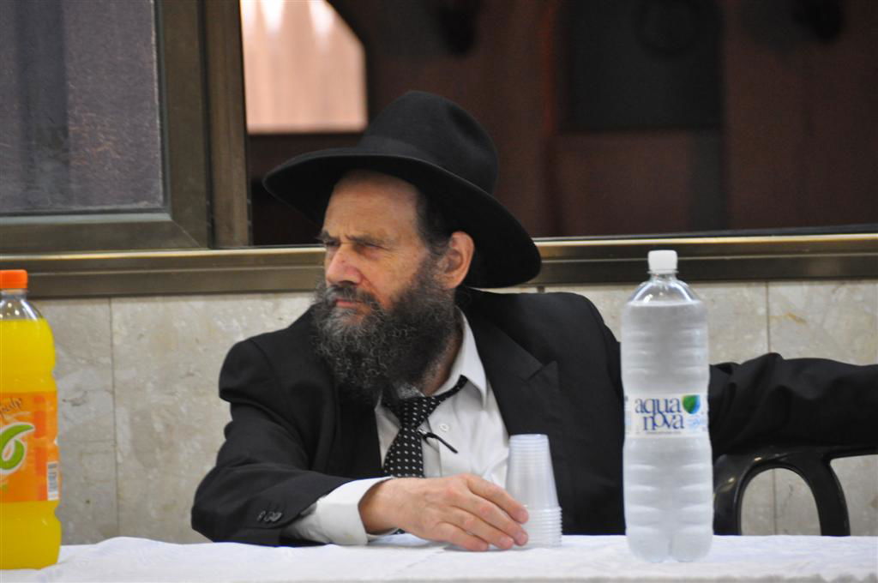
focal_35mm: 300
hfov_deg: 6.9
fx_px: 7307
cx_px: 439
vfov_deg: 4.6
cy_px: 292
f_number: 5.6
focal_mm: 200
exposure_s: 1/80
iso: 1600
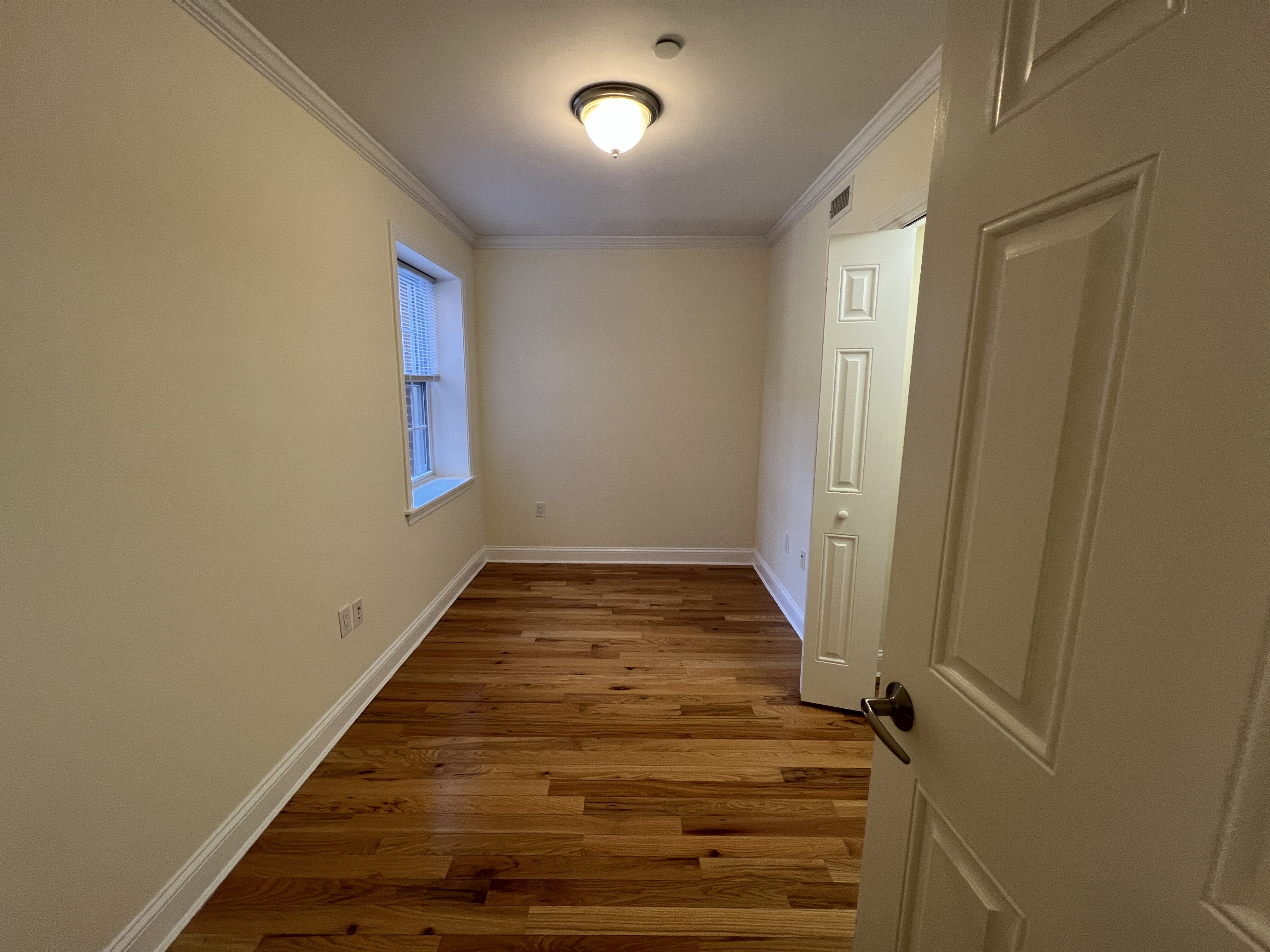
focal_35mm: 13
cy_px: 476
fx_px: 477
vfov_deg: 89.9
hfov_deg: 106.2
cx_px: 635
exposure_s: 1/120
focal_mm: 1.57
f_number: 1.8
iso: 160
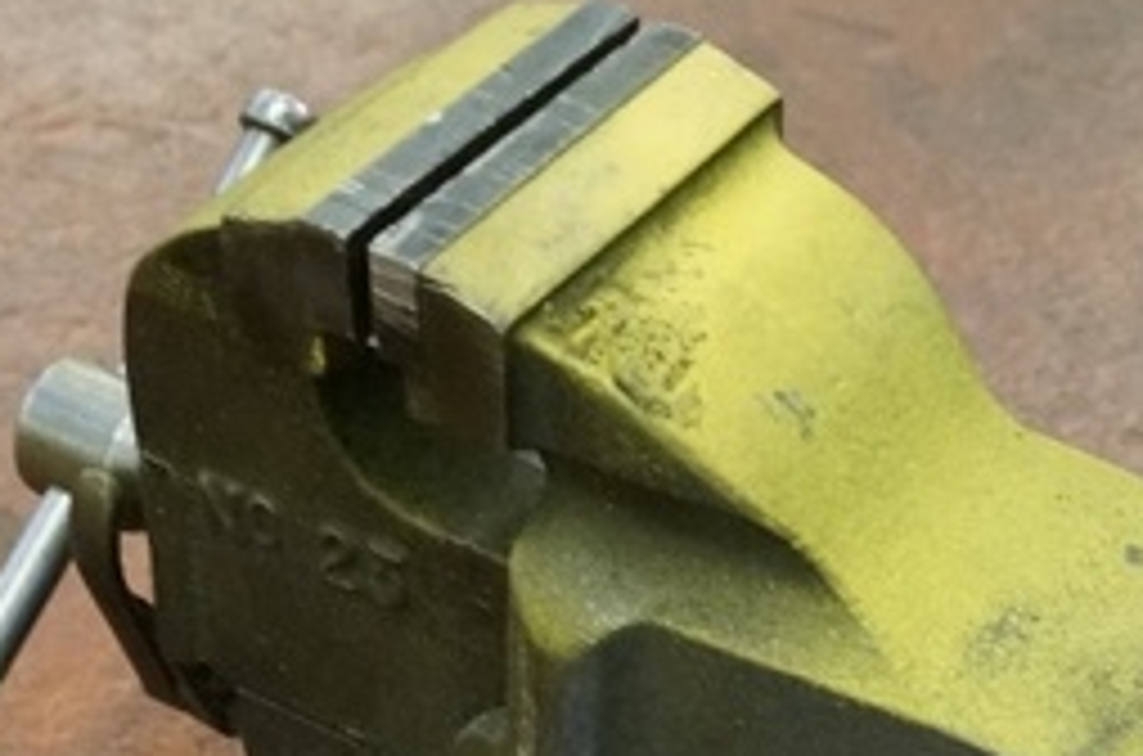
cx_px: 702
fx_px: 3117
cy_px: 945
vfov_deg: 13.4
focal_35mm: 98
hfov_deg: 20.7
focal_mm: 23
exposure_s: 1/60
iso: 3200
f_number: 4
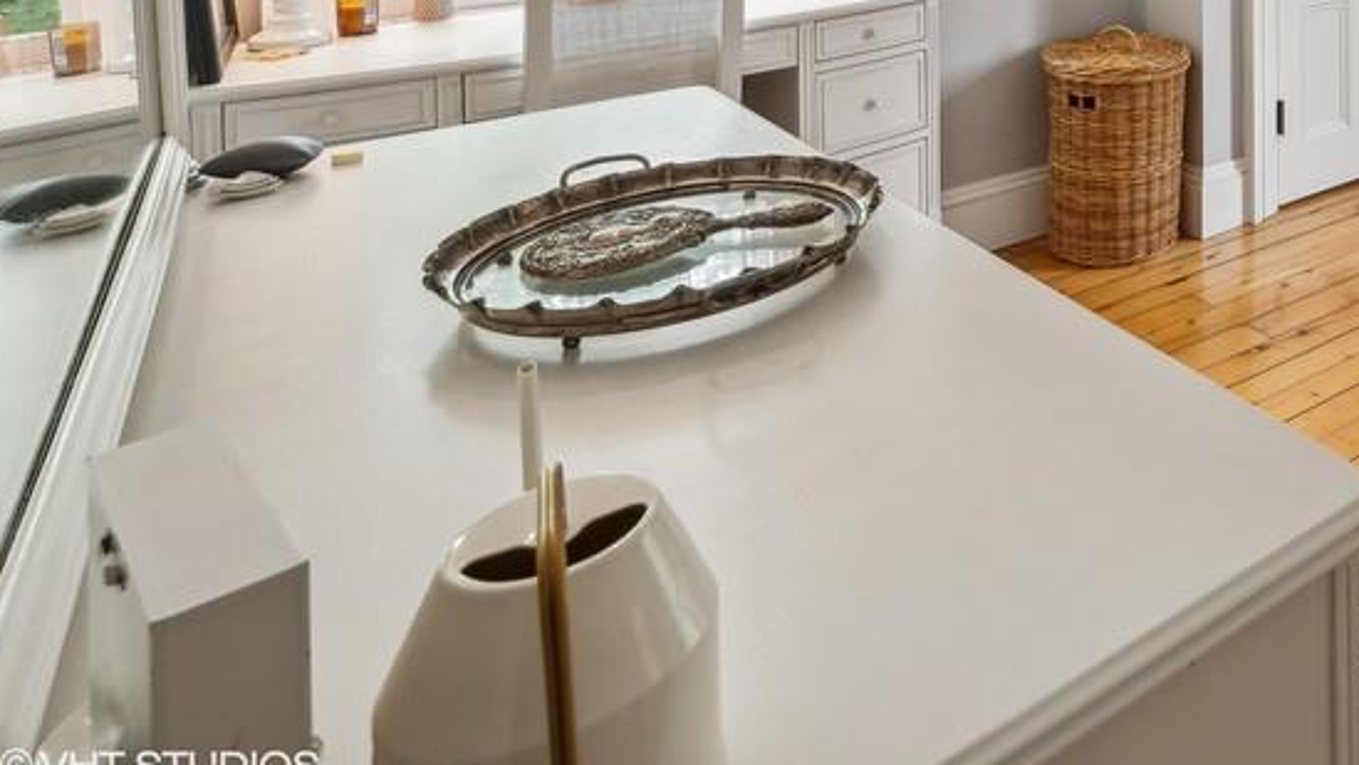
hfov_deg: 53.5
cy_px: -103
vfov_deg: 34.1
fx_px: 1045
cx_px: 1328
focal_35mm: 29
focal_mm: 14
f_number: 11
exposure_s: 1/10
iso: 200
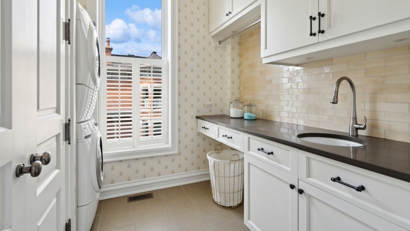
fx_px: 185
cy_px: 100
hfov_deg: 95.9
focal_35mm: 17
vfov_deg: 63.7
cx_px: 207
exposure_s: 1/25
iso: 320
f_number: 8
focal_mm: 16
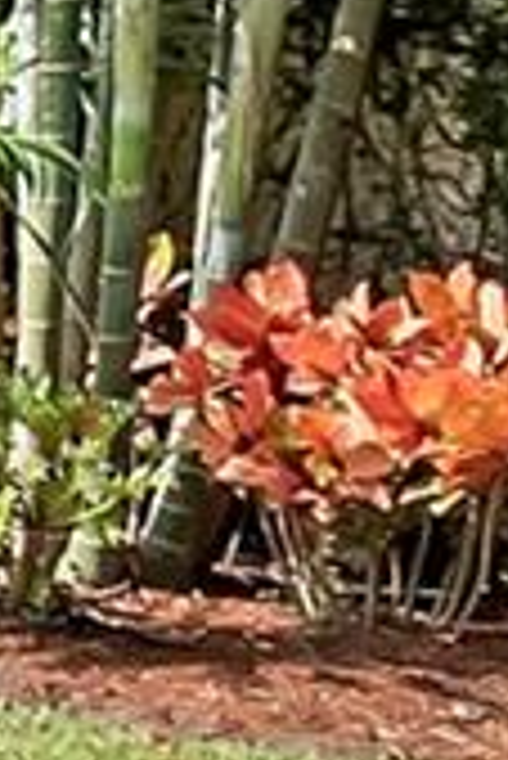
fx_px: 2999
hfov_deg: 6.2
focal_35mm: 142
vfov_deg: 13.5
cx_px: -1987
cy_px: -409
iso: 200
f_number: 8
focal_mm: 10
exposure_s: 1/250
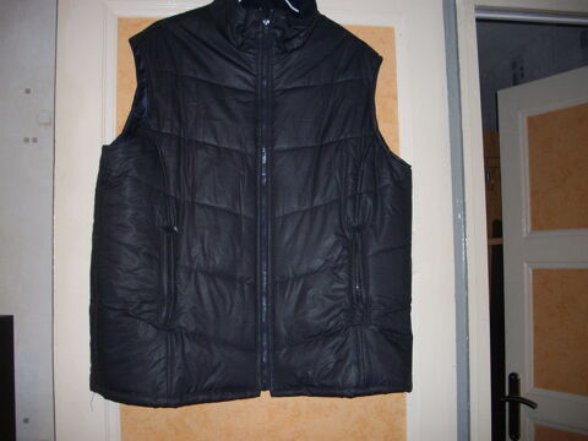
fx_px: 628
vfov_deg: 38.7
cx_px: 294
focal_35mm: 37
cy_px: 220
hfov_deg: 50.1
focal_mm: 6.2
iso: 160
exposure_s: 1/50
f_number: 2.8
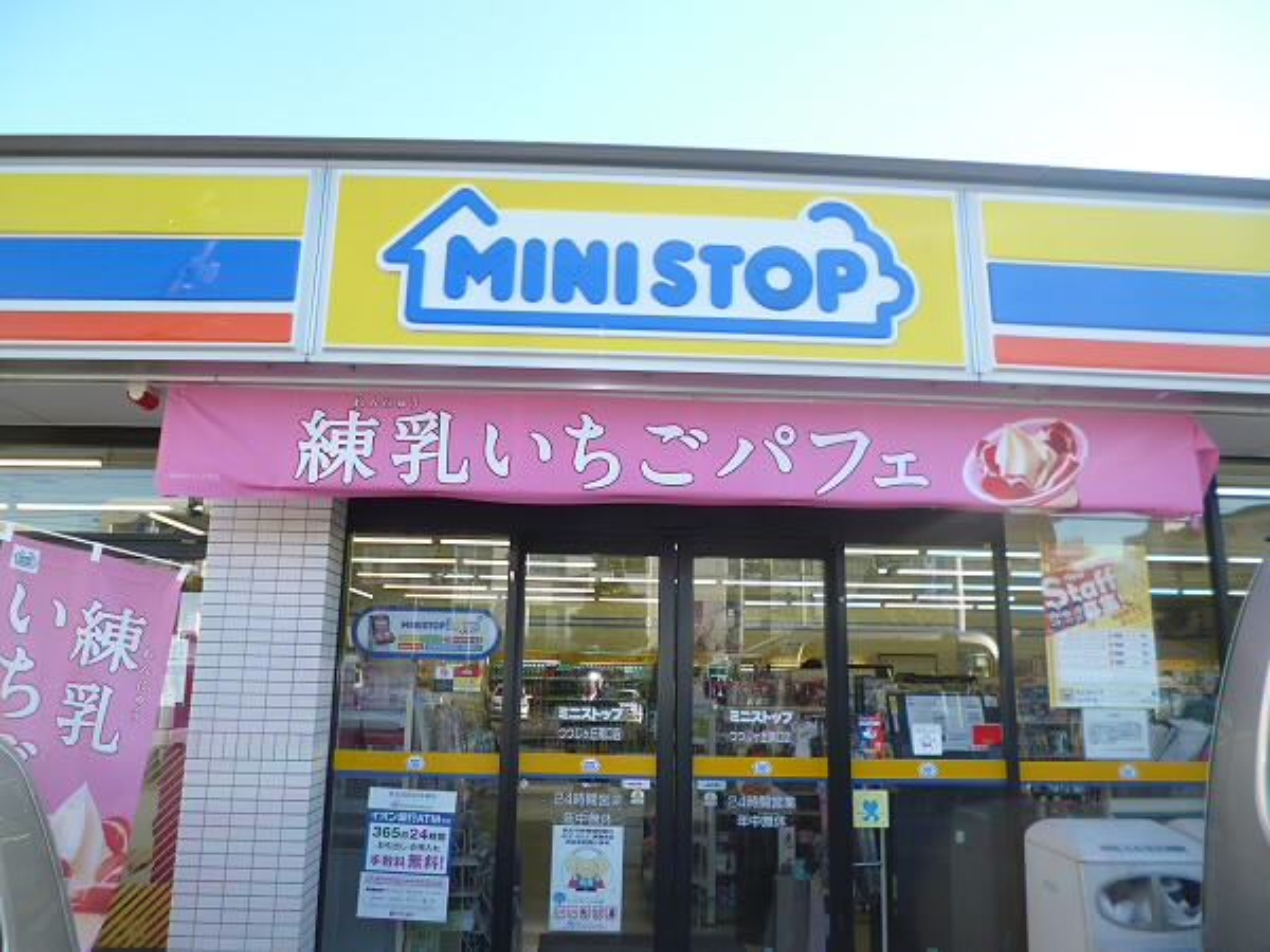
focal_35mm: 24
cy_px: 476
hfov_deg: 71.6
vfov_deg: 56.8
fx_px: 881
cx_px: 635
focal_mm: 4.3
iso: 100
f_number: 2.5
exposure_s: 1/320
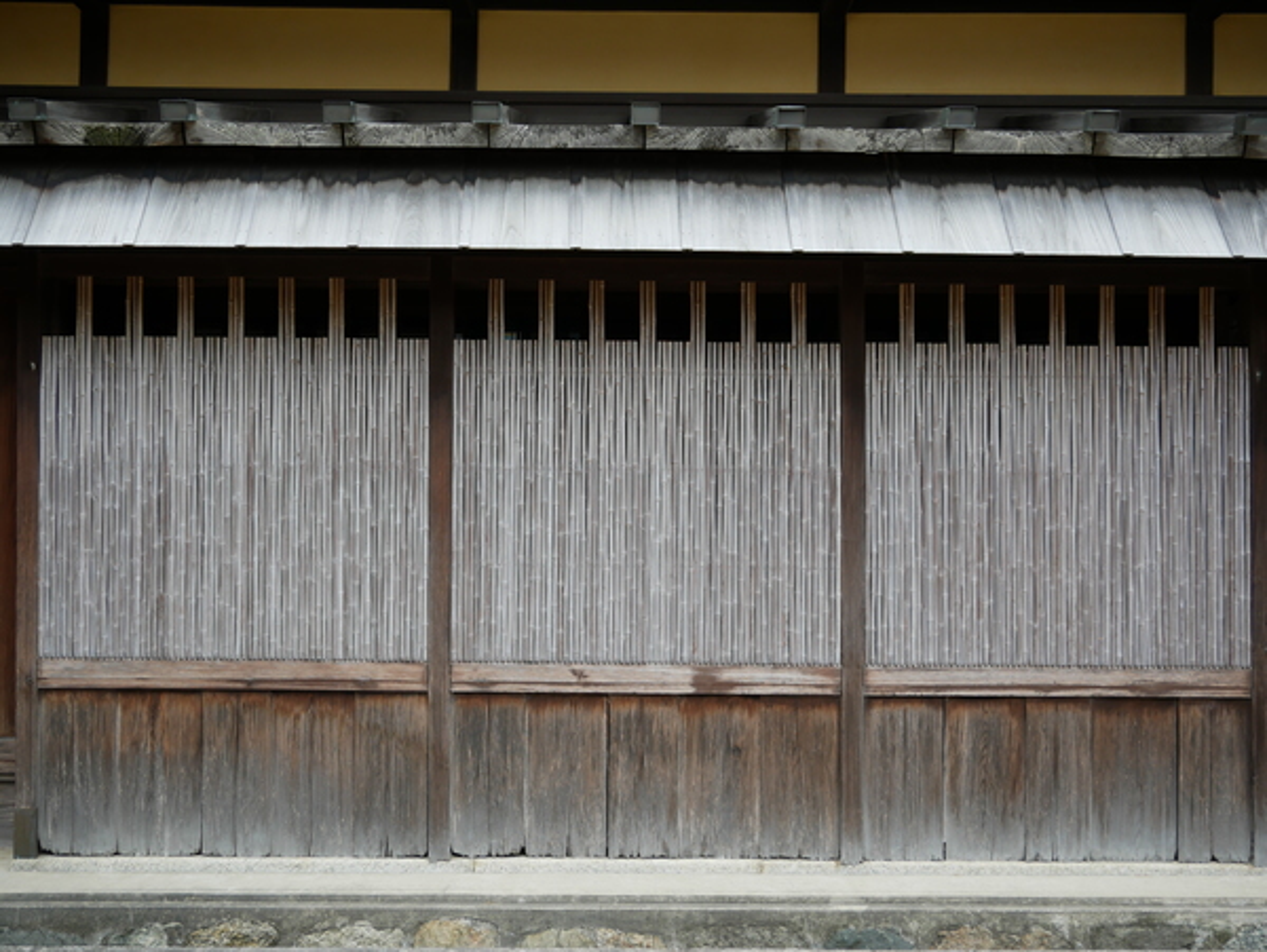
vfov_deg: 46.9
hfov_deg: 59.9
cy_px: 476
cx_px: 634
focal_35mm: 30
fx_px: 1099
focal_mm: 15
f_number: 4.5
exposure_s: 1/160
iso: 200
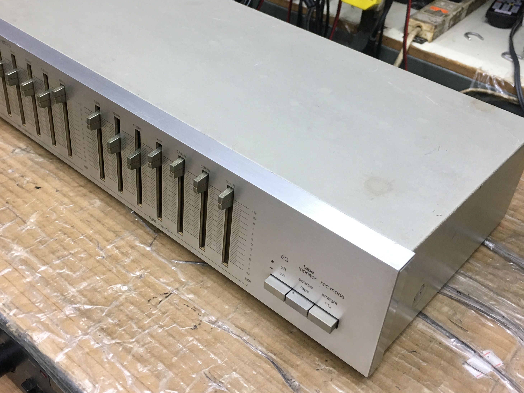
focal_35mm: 40
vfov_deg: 35.9
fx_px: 605
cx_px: 255
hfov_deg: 46.8
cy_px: 165
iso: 125
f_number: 2.2
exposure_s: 1/33
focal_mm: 4.15
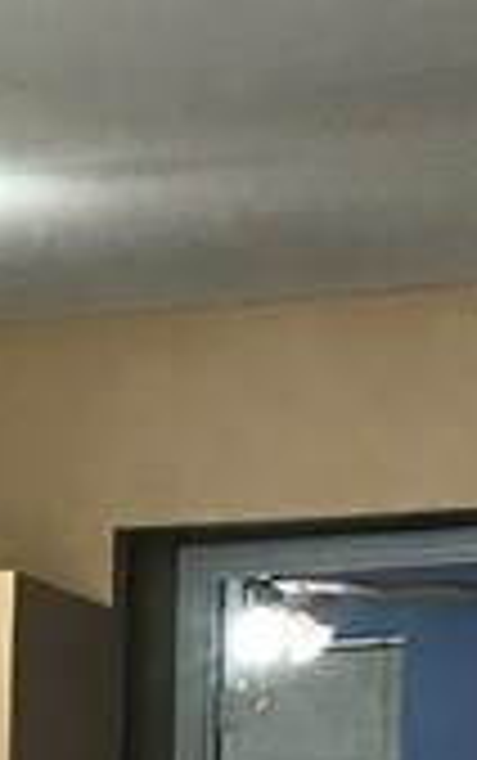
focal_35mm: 180
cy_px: 1507
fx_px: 3734
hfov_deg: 6.5
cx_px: -1089
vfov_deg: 10.7
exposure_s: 1/30
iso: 32
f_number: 1.8
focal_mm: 3.99
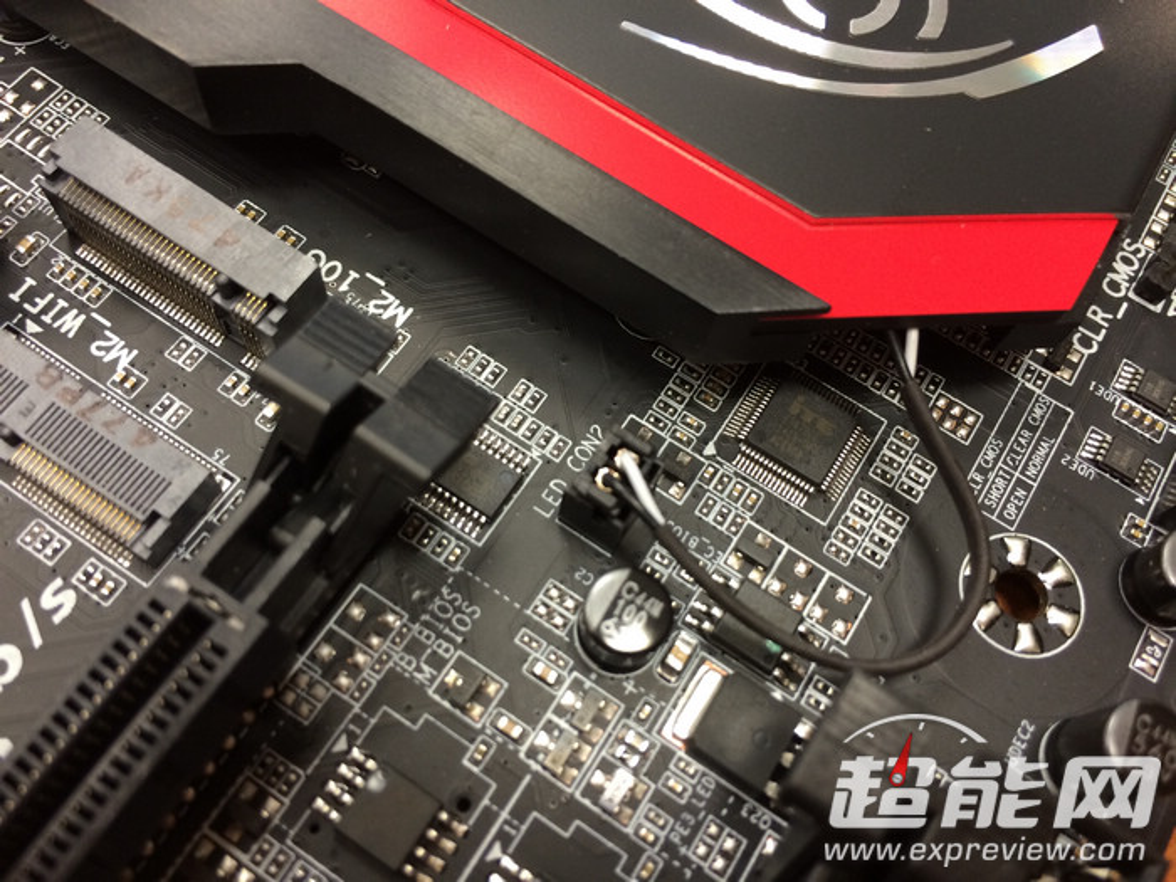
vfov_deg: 46.8
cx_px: 588
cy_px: 441
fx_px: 1019
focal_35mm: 30
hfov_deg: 60.0
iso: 125
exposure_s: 1/30
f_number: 2.2
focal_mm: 4.12
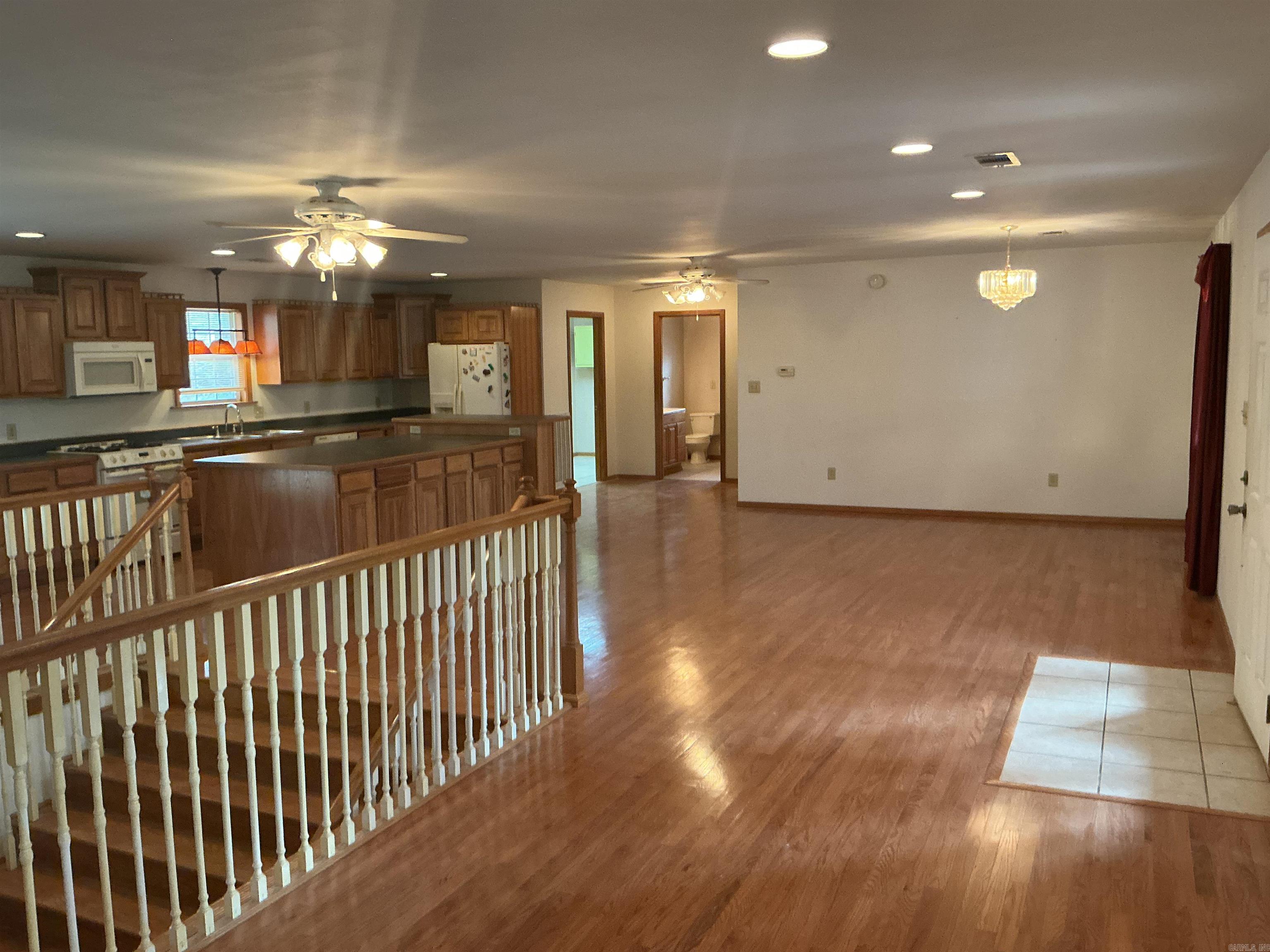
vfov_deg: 48.2
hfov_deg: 61.7
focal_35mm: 29
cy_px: 476
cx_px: 635
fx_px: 1064
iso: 200
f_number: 1.8
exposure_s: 1/60
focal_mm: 3
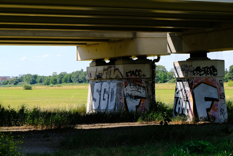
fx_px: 615
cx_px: 116
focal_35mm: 95
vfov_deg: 14.4
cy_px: 78
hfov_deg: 21.5
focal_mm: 63.4
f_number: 8
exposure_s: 1/180
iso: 320
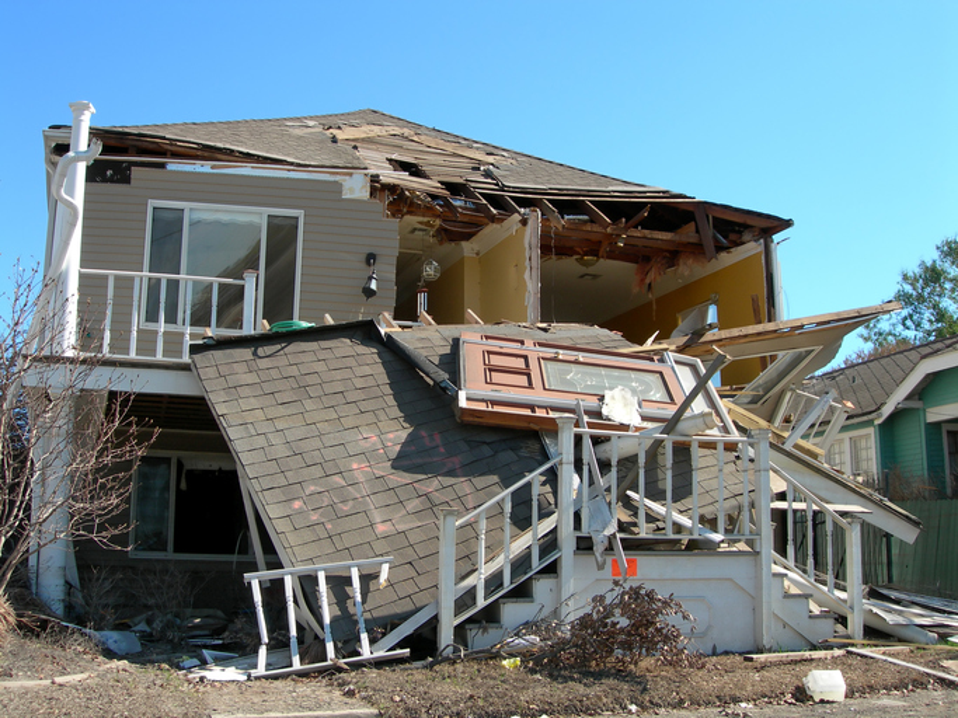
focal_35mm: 38
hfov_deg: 49.0
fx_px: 1051
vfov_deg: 37.7
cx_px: 479
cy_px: 359
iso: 50
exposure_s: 1/294
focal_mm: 7.8
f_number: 4.8
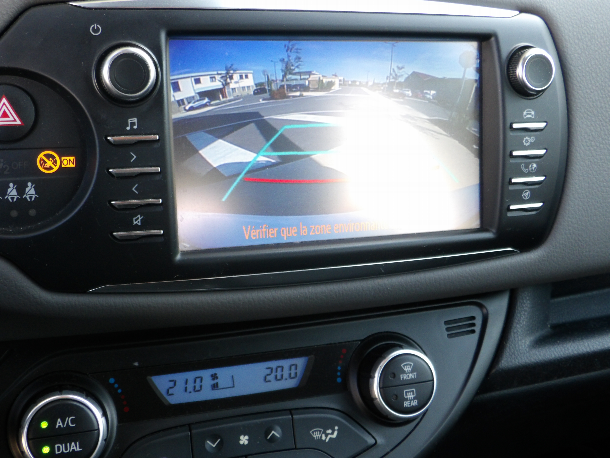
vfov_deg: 34.3
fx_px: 740
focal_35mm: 42
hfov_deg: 44.8
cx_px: 305
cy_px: 229
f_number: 4.9
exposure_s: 1/28
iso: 200
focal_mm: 7.6
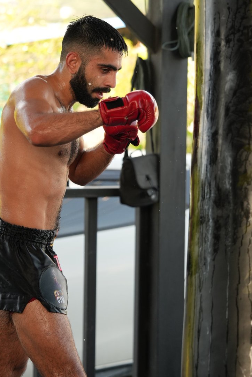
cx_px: 125
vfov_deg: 16.4
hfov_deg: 11.0
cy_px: 183
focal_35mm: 125
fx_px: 1305
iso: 640
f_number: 2.8
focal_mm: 75
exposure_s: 1/1000
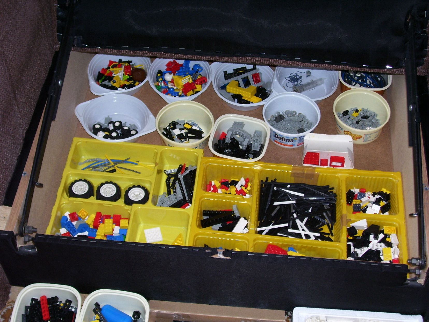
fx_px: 657
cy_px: 161
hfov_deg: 36.2
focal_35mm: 53
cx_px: 214
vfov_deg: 27.5
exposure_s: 1/15
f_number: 3.4
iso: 80
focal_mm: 8.6
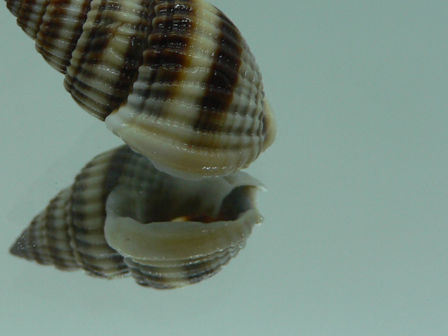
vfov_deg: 23.1
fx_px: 815
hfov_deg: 30.5
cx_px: 145
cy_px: 87
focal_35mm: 63
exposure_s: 1/80
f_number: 2.8
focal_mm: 4.6
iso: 80
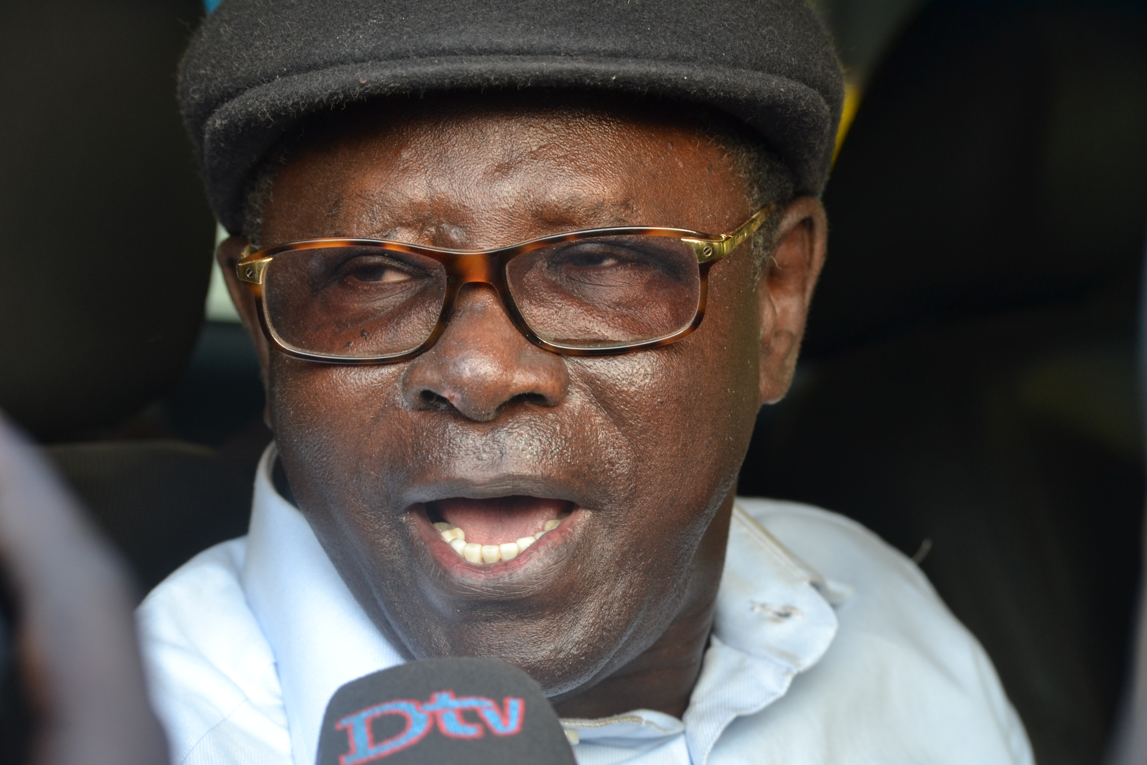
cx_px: 574
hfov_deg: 21.9
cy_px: 382
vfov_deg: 14.7
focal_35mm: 93
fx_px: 2963
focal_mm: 62
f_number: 5
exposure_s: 1/100
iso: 400
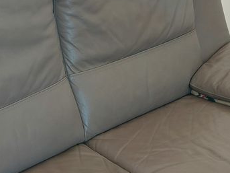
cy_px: 182
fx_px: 465
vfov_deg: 20.2
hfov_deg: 27.5
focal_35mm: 70
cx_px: 66
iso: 125
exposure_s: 1/50
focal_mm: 5.23
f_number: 1.8
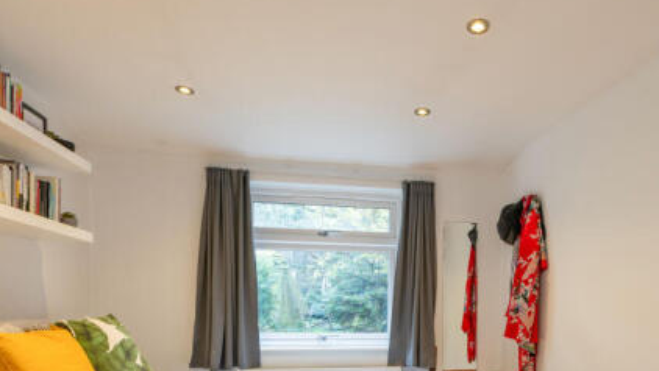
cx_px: 424
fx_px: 455
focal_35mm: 26
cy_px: 317
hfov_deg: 70.3
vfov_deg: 41.7
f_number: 8
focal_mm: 16
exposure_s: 1/13
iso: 320
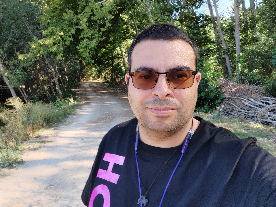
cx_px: 138
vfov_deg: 56.8
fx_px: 191
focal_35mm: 24
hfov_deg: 71.6
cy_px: 104
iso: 147
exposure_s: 1/50
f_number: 2.45
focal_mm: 3.25
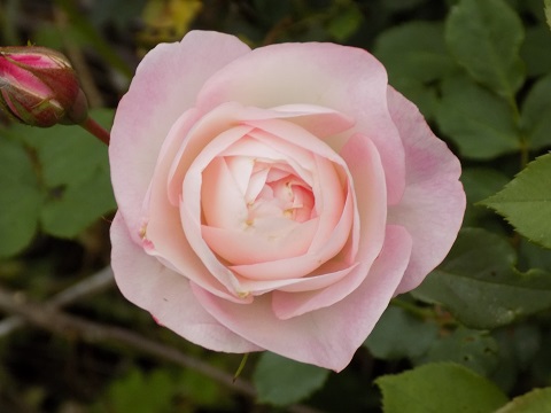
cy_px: 206
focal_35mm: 154
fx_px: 2451
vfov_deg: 9.6
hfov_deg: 12.8
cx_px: 276
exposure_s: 1/30
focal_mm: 27.3
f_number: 5.2
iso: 180
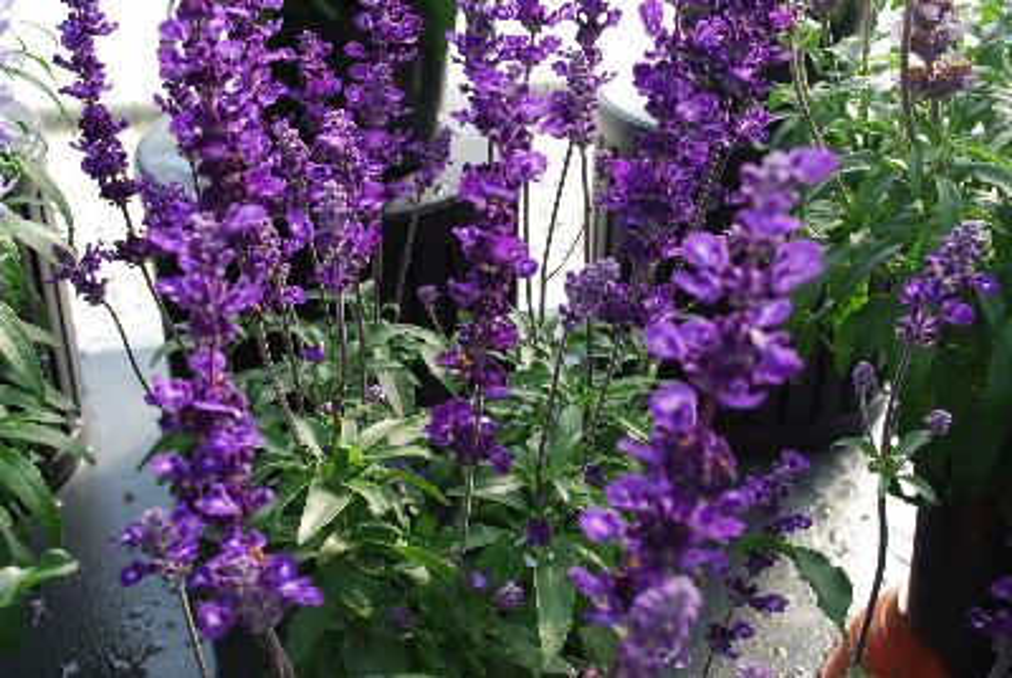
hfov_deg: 44.9
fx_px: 1225
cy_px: 339
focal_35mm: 44
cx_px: 506
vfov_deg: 30.9
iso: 200
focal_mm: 29
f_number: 7.1
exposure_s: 1/60
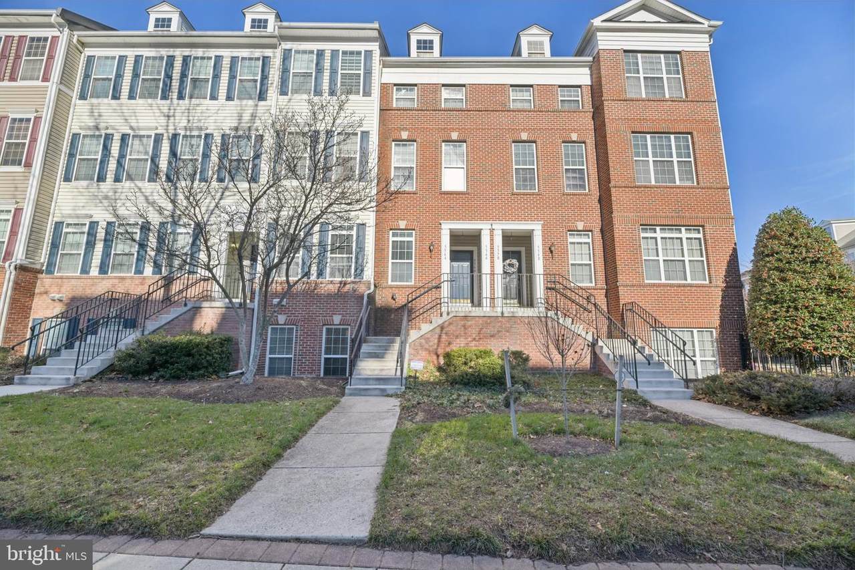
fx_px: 332
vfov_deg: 81.2
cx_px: 428
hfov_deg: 104.3
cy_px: 285
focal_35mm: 14
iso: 100
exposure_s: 1/320
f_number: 8
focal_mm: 14
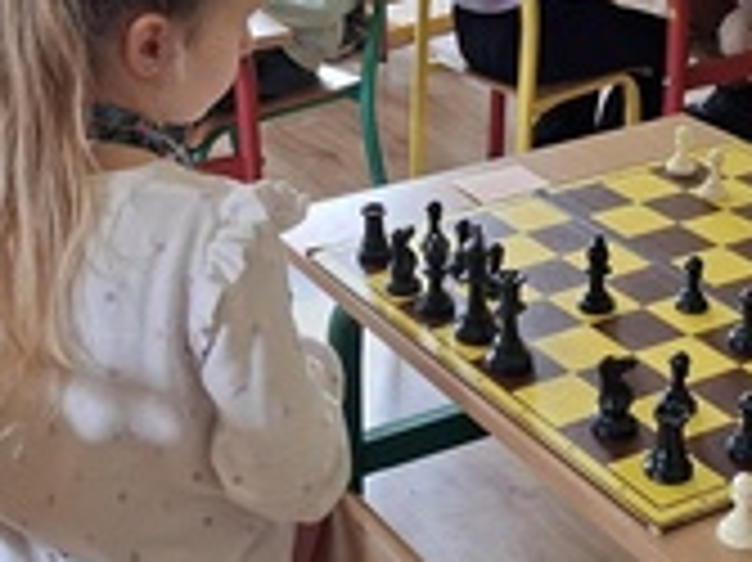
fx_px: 1433
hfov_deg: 29.3
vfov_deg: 22.2
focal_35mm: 66
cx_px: 284
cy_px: 261
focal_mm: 5.54
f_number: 1.8
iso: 320
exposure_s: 1/33
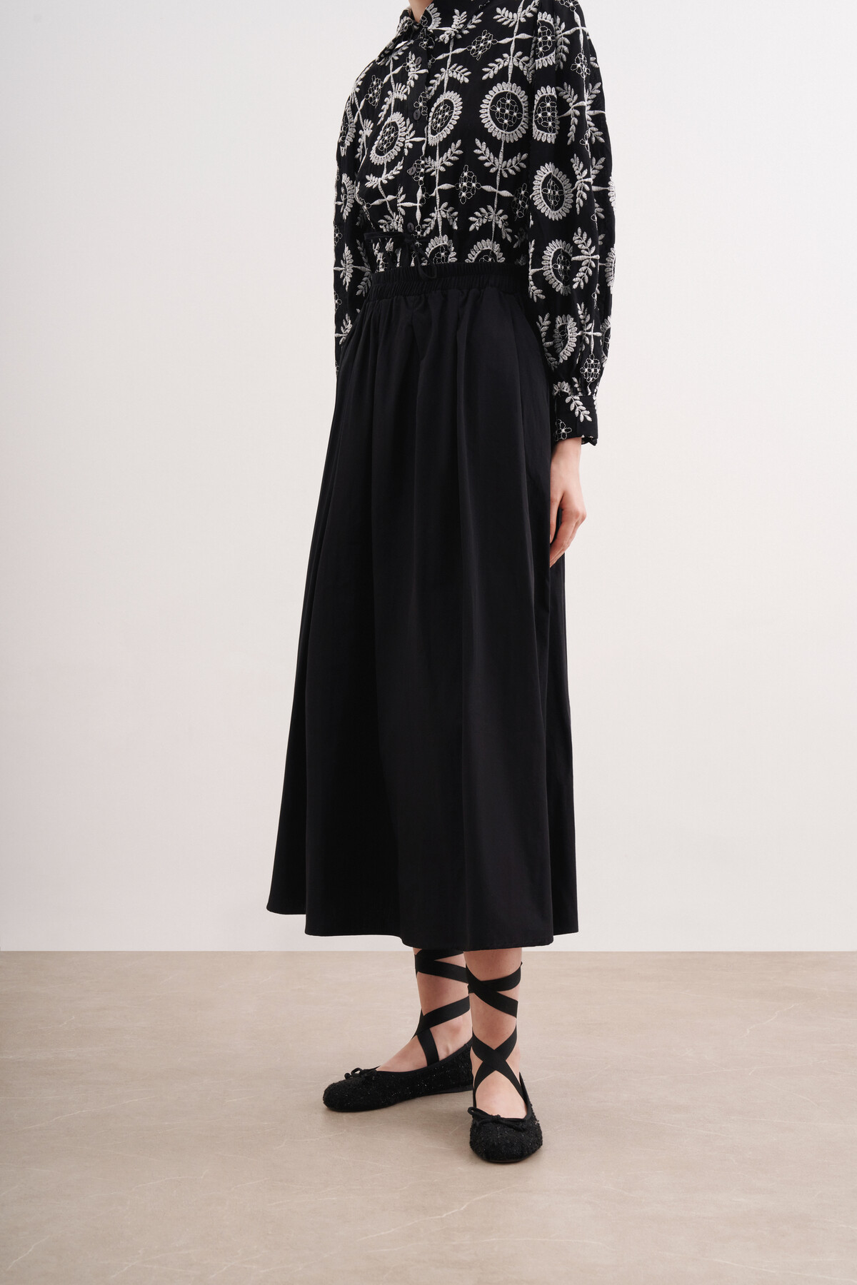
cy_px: 642
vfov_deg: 36.9
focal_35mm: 54
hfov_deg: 25.1
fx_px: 1928
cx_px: 428
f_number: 11
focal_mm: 54
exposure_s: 1/160
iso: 400
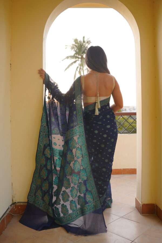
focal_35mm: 35
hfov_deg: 37.9
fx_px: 236
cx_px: 81
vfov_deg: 54.4
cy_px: 122
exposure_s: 1/125
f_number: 2.8
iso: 500
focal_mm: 35
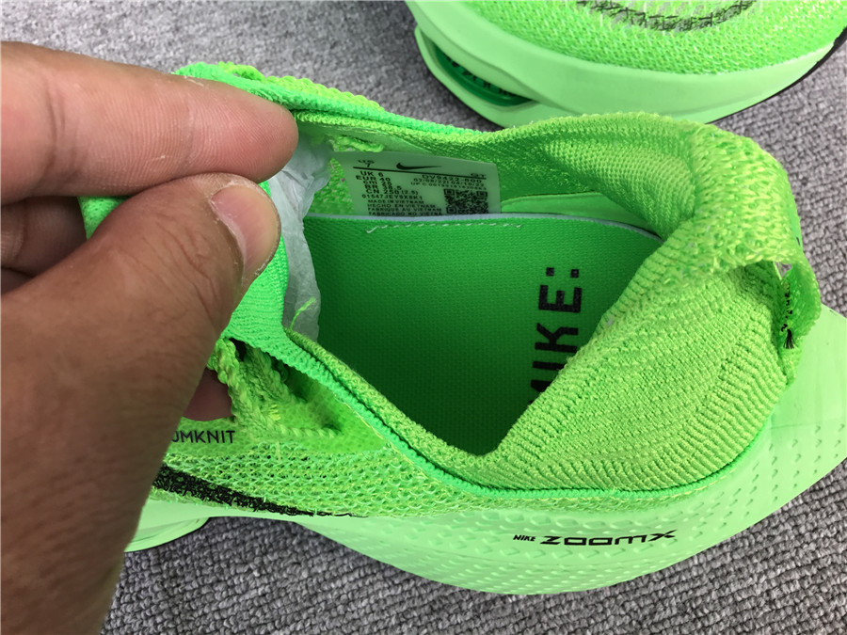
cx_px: 424
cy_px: 318
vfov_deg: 45.4
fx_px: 759
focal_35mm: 31
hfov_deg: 58.4
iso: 25
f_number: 2.4
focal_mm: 3.3
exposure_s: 1/107
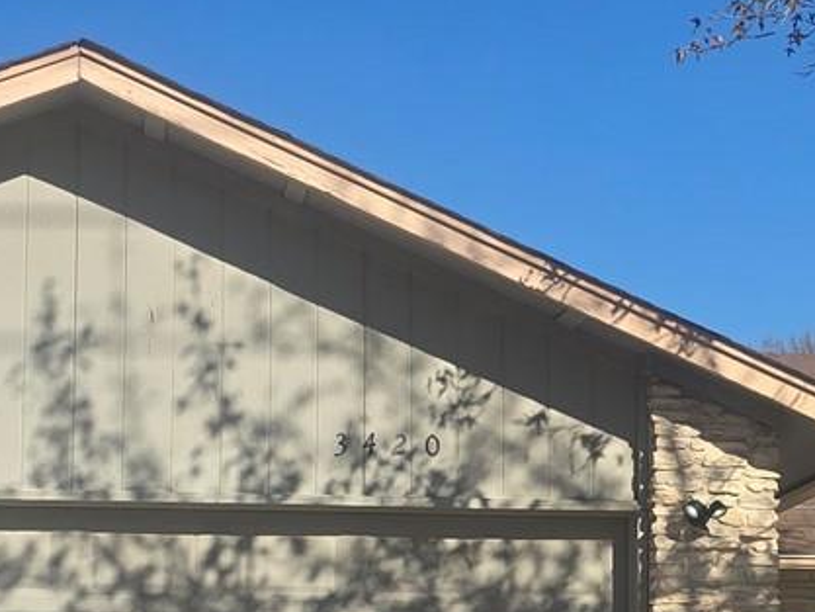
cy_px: 510
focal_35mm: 113
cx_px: 678
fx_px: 2661
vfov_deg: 13.0
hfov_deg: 17.2
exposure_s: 1/1157
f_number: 1.7
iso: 12
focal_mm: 6.3
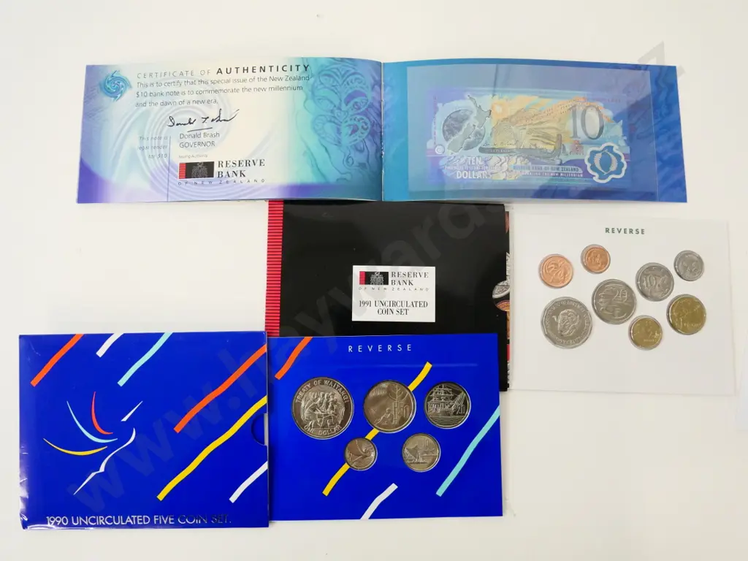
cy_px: 280
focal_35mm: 24
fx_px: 519
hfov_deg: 71.6
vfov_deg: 56.8
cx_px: 374
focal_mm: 12
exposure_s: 1/100
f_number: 4.2
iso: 3200
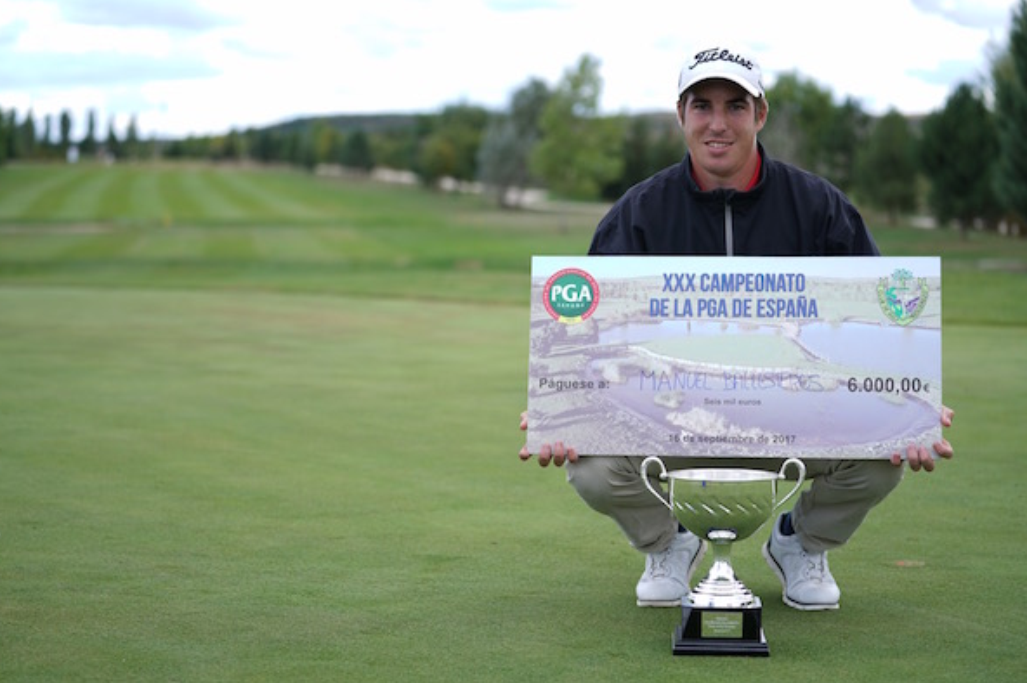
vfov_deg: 19.2
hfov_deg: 28.5
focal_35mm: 71
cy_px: 343
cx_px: 508
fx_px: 2024
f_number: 2.8
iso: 50
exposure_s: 1/250
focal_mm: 70
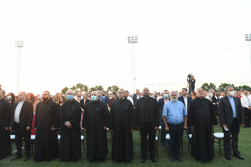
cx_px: 126
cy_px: 84
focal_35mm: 24
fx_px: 167
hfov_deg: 73.8
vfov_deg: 53.0
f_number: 5.6
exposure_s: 1/125
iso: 2000
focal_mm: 24
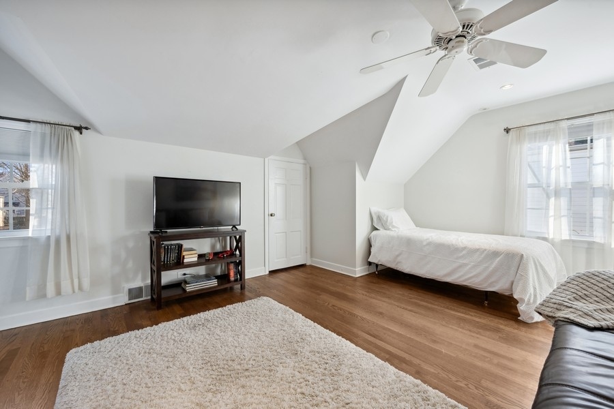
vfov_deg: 81.2
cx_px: 307
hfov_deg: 104.3
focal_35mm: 14
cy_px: 204
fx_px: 239
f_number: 9.5
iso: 200
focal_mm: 14
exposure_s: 1/20
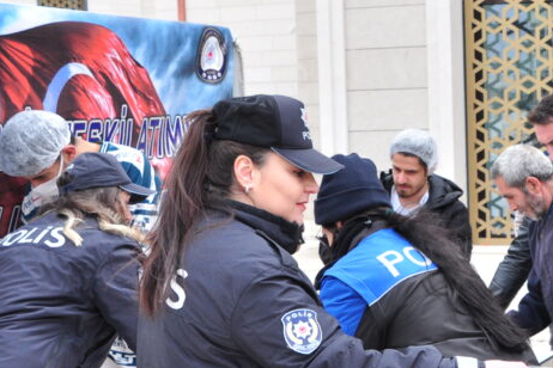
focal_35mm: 93
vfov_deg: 14.7
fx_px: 1428
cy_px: 216
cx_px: 481
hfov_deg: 21.5
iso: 400
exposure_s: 1/400
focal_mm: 28
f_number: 10
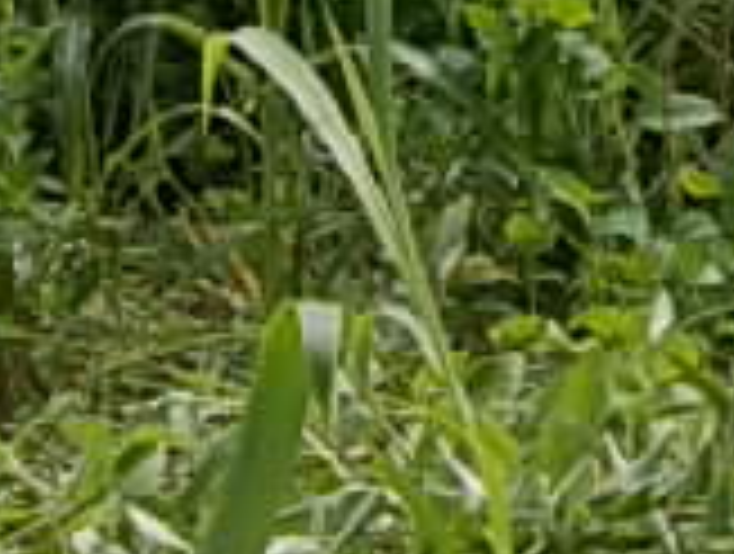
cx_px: 1022
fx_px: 5908
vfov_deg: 5.3
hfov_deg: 7.0
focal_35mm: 278
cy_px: -405
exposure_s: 1/160
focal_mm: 10
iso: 80
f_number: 8.6
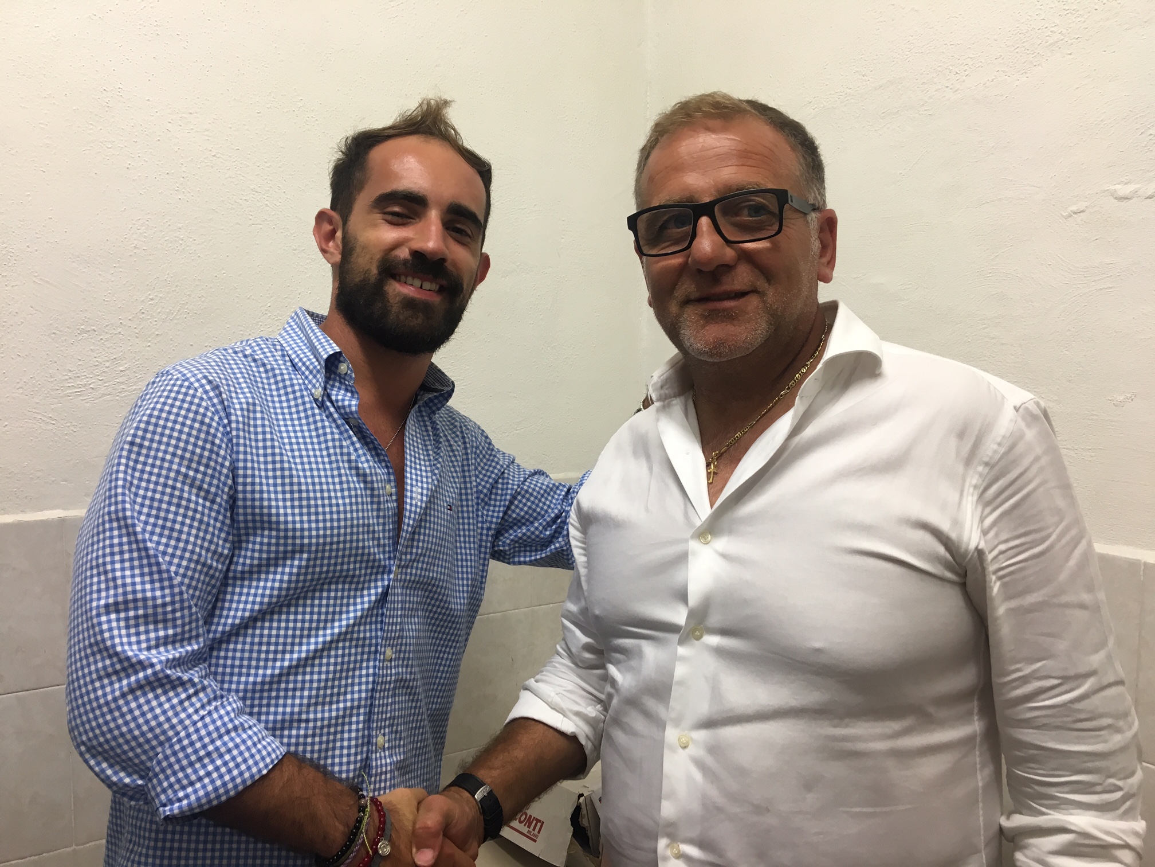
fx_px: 968
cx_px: 578
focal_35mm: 29
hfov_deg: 61.7
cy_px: 434
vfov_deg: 48.2
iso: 64
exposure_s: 1/33
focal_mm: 4.15
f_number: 2.2
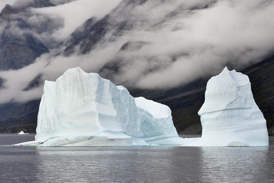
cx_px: 137
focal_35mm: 185
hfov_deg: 11.1
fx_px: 1408
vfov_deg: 7.4
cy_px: 92
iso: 400
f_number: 16
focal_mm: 185
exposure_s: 1/200
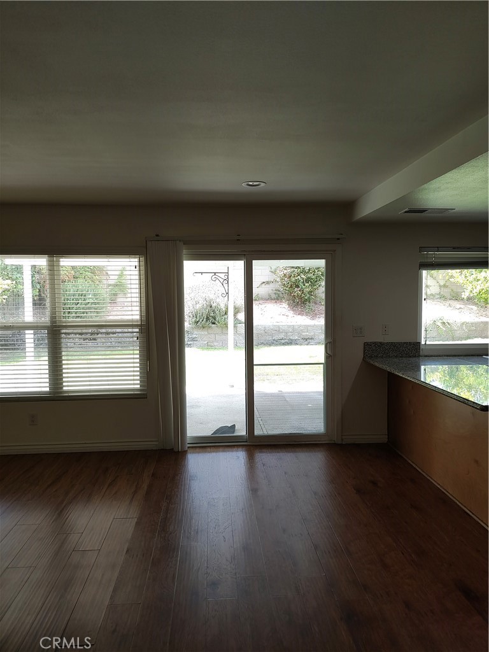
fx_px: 471
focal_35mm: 25
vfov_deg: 69.4
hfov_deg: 54.9
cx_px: 244
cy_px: 326
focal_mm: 4.71
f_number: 1.7
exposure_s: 1/120
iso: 255
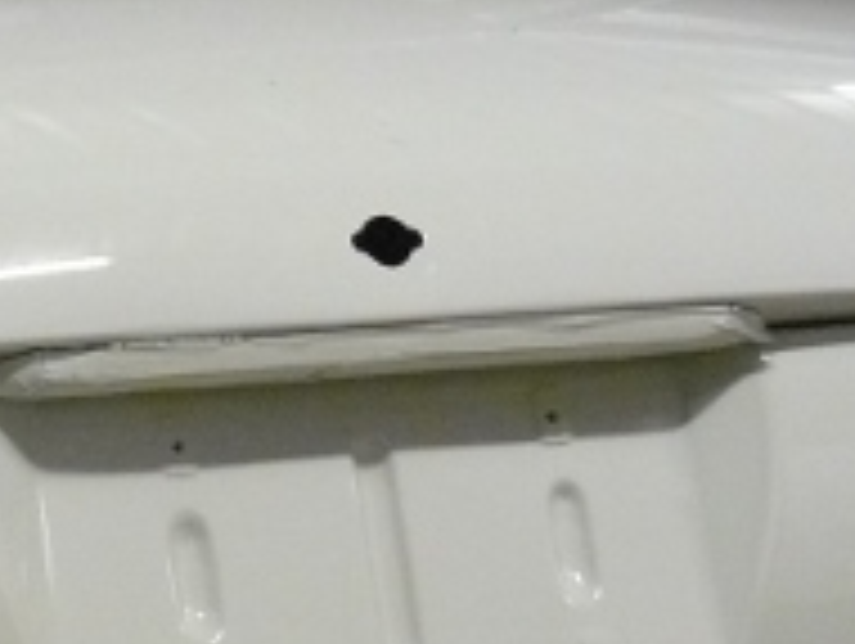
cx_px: 14
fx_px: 2992
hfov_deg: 16.0
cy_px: 329
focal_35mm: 121
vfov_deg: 12.3
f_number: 2.8
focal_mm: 6
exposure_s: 1/30
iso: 400
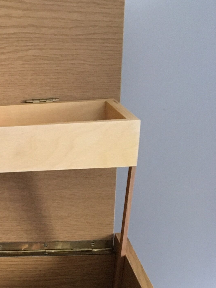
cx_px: -72
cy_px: 325
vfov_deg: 22.1
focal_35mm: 83
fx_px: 690
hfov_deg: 16.7
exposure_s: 1/17
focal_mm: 4.15
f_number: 2.2
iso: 200
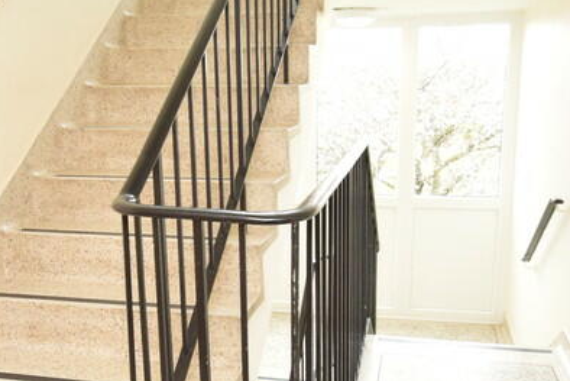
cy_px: 189
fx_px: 618
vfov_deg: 34.2
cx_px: 272
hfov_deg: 49.5
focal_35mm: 39
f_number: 5.6
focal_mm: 10
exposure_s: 1/125
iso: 800
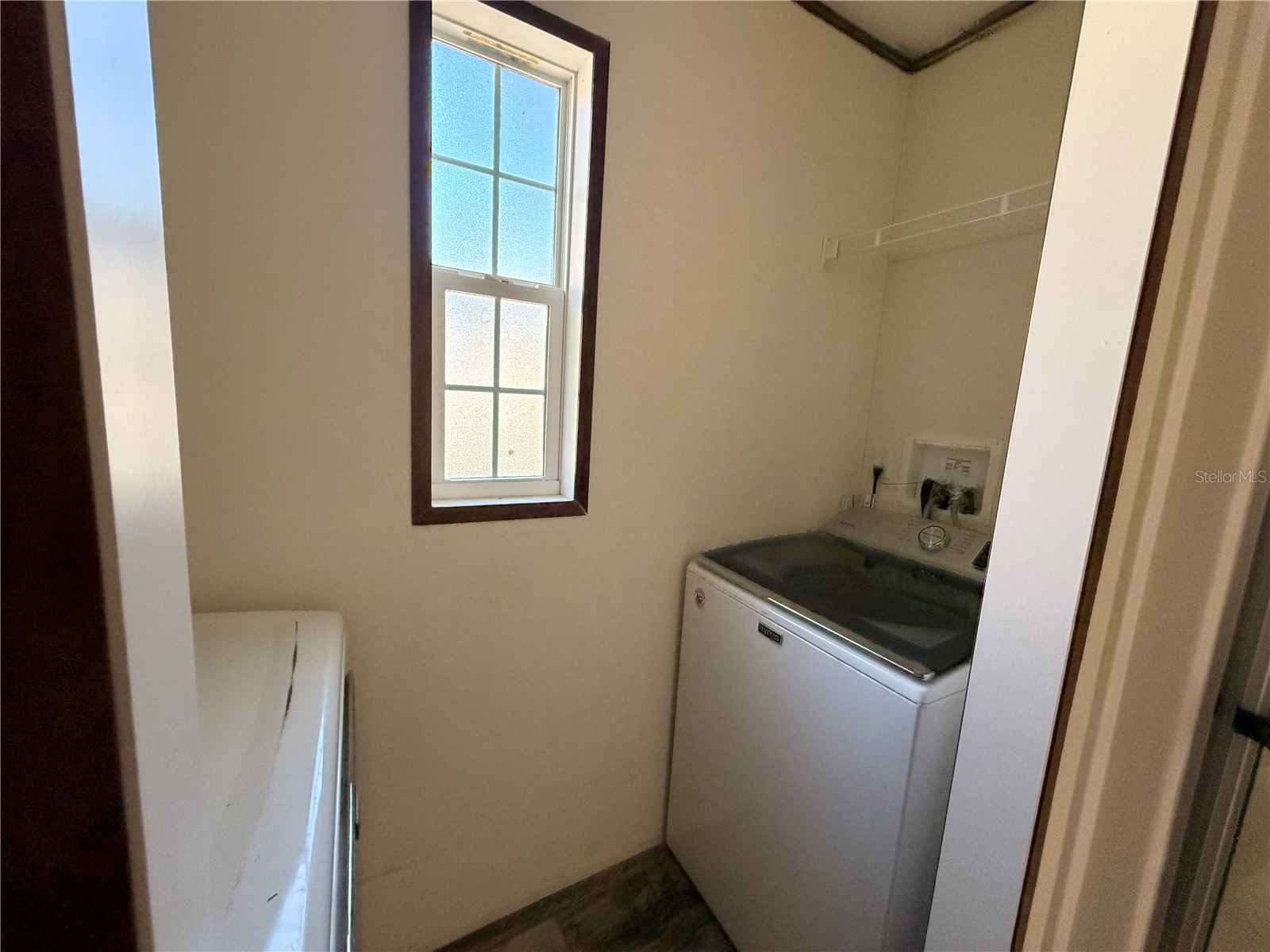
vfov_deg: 85.7
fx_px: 514
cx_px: 635
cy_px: 476
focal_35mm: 14
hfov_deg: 102.1
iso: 500
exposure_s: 1/60
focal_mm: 2.22
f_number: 2.2
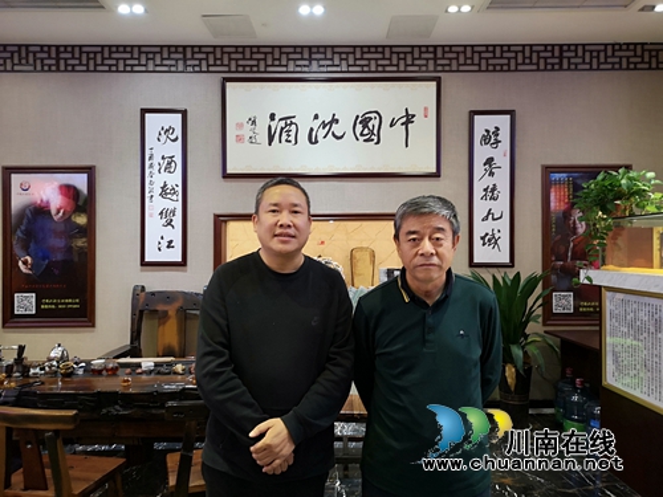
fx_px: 517
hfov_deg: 65.3
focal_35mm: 27
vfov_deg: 51.4
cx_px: 332
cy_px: 248
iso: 500
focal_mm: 3.95
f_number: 1.8
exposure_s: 1/33.3
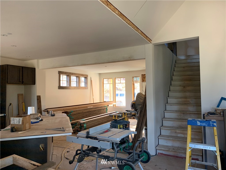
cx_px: 113
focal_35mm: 26
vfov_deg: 53.1
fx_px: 170
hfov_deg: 67.3
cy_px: 85
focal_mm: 4.25
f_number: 1.8
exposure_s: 1/60
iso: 160
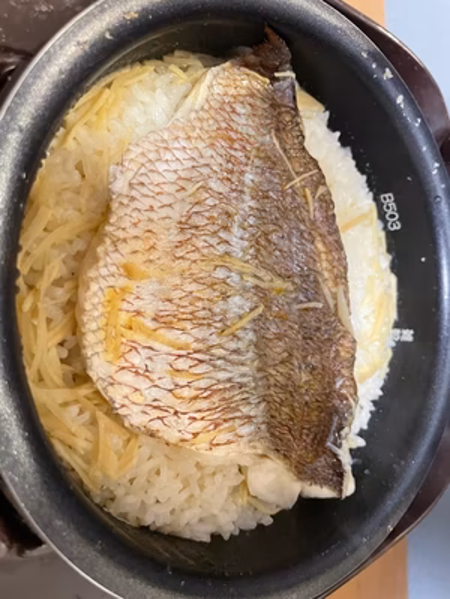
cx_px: 225
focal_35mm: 26
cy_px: 300
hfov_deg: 53.1
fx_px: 451
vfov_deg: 67.3
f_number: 1.6
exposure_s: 1/50
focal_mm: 4.2
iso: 500
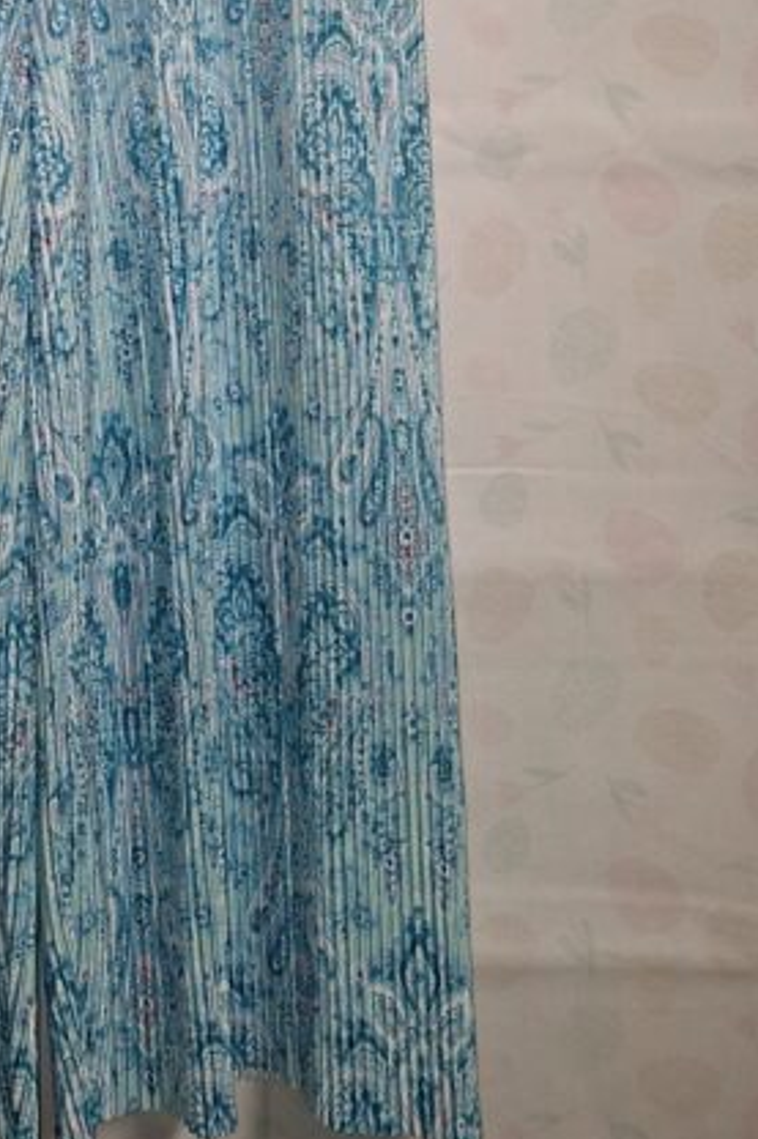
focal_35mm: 46
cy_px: 151
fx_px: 1454
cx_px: 52
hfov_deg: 27.9
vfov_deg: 40.1
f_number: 1.8
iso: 200
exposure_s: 1/100
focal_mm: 5.54
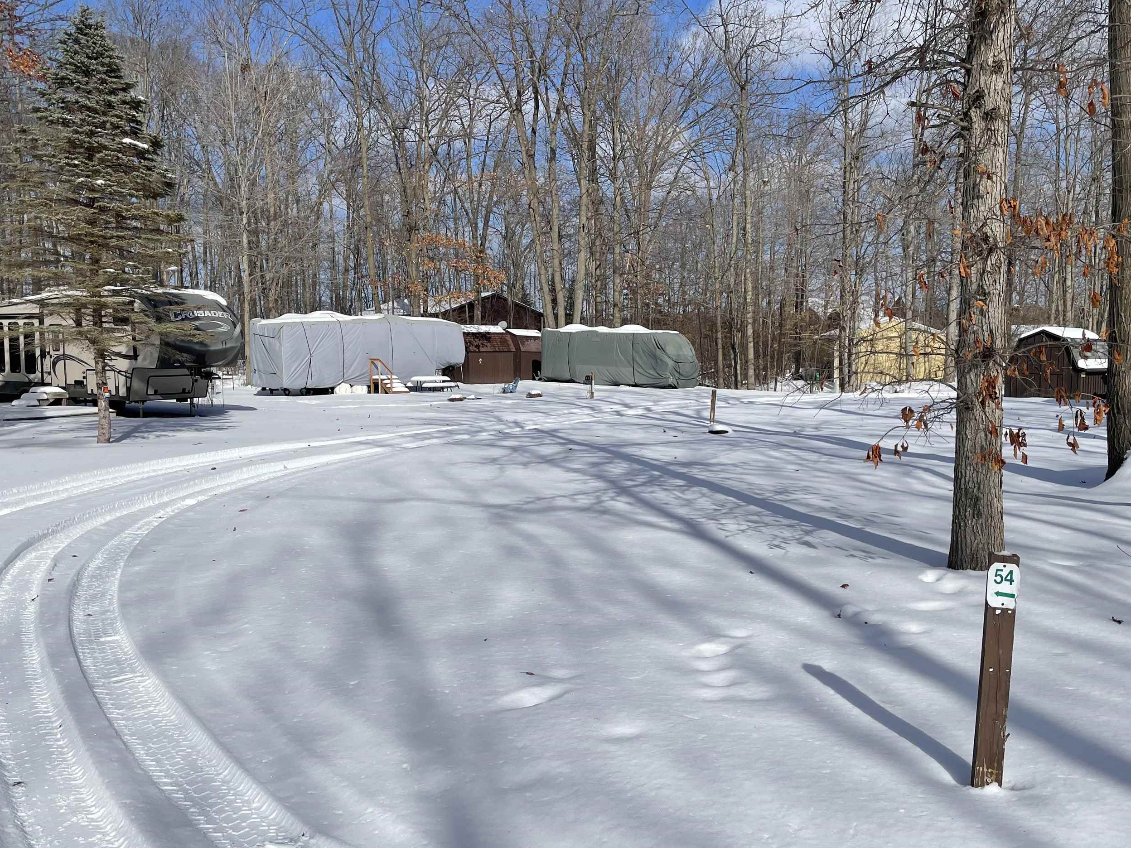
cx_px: 626
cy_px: 446
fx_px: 1046
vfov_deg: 44.1
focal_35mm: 32
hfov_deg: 56.7
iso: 32
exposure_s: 1/9804
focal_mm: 4.2
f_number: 1.6
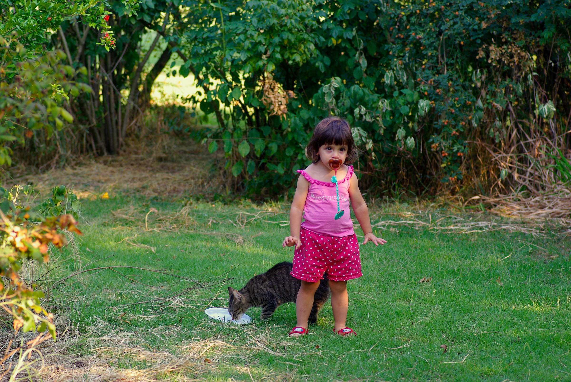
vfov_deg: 9.2
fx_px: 2382
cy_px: 191
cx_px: 286
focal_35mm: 150
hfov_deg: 13.7
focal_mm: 100
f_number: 4.5
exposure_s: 1/160
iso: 200
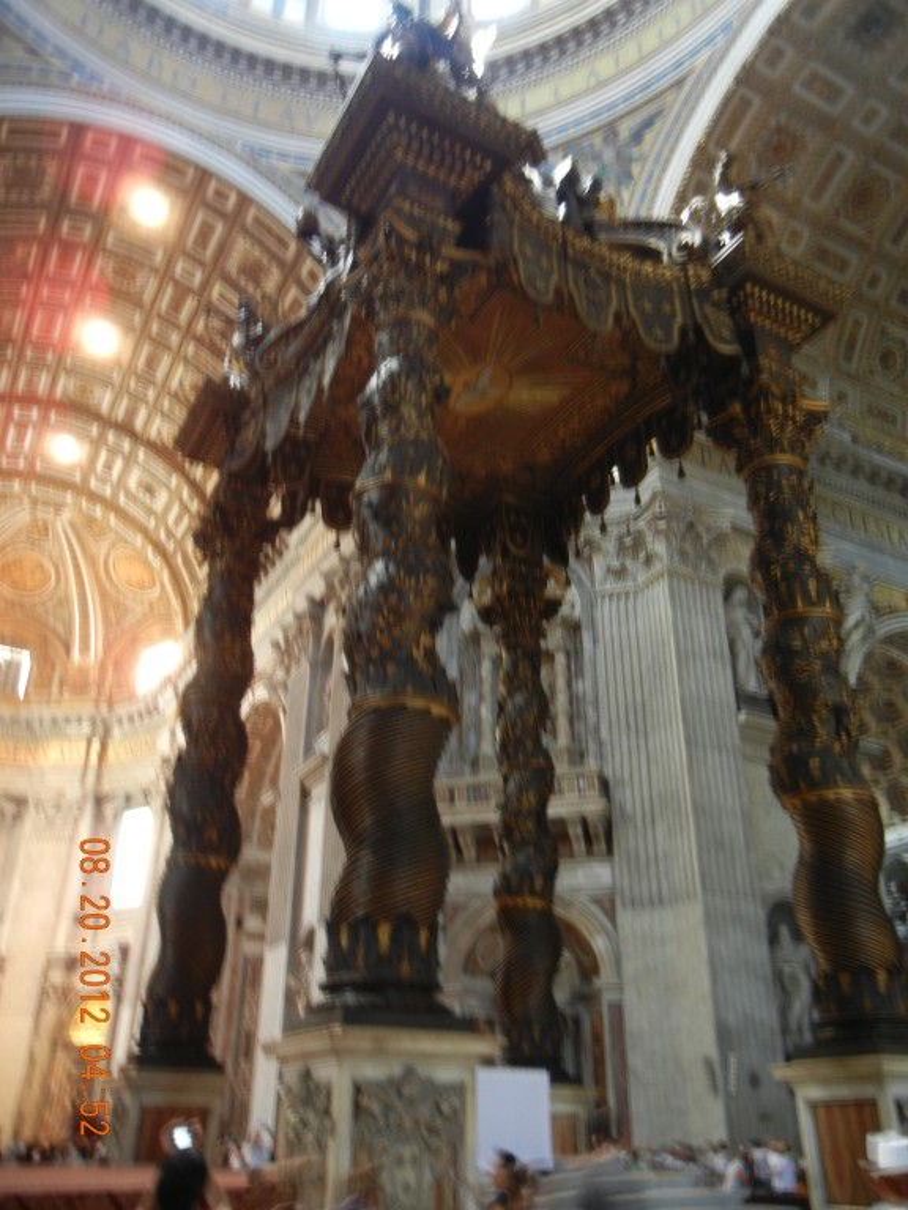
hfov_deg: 46.8
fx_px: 1049
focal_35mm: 30
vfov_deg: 60.0
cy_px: 605
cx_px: 454
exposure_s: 1/1.7
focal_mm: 5.4
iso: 200
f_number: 3.5
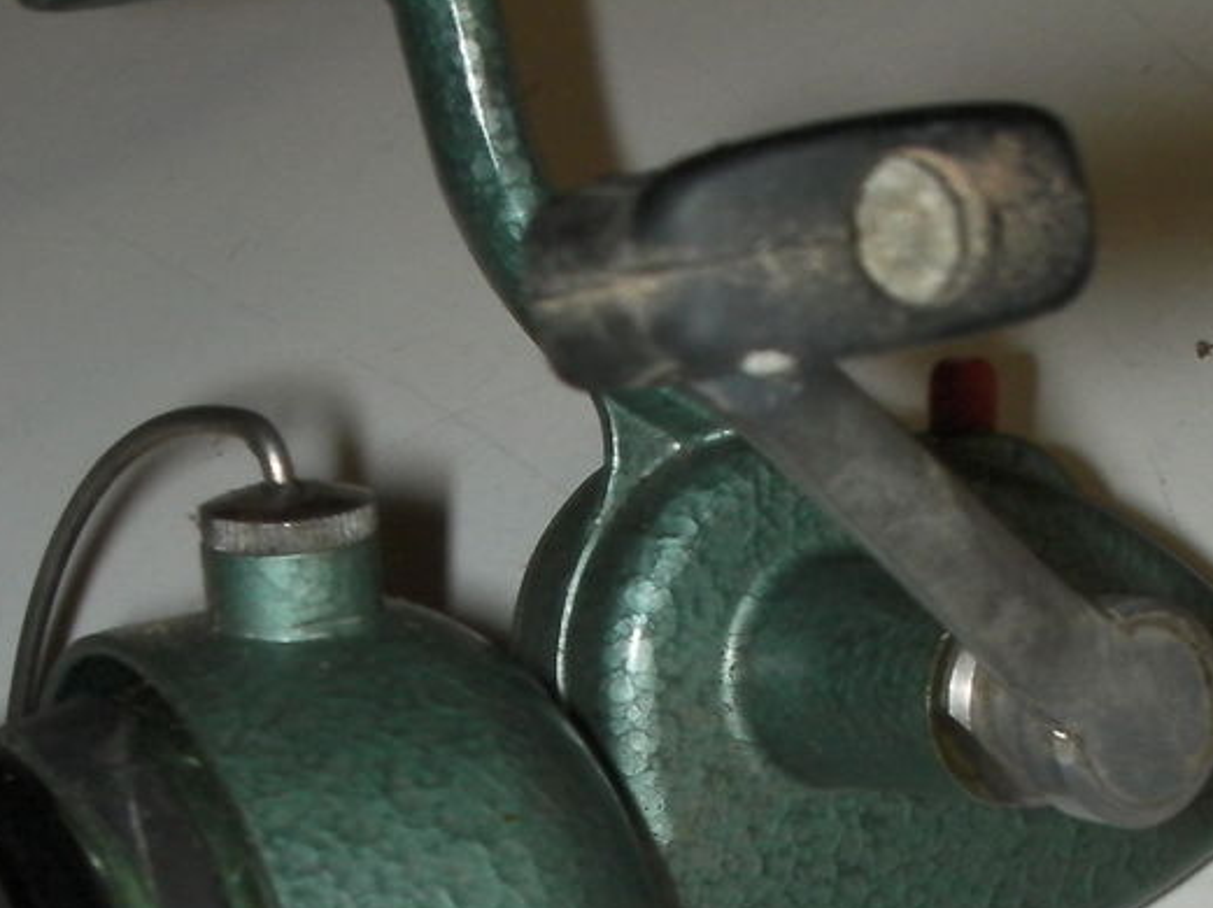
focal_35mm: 73
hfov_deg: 26.7
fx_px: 2556
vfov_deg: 19.8
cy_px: 789
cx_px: 626
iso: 200
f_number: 5.6
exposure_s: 1/30
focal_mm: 6.3
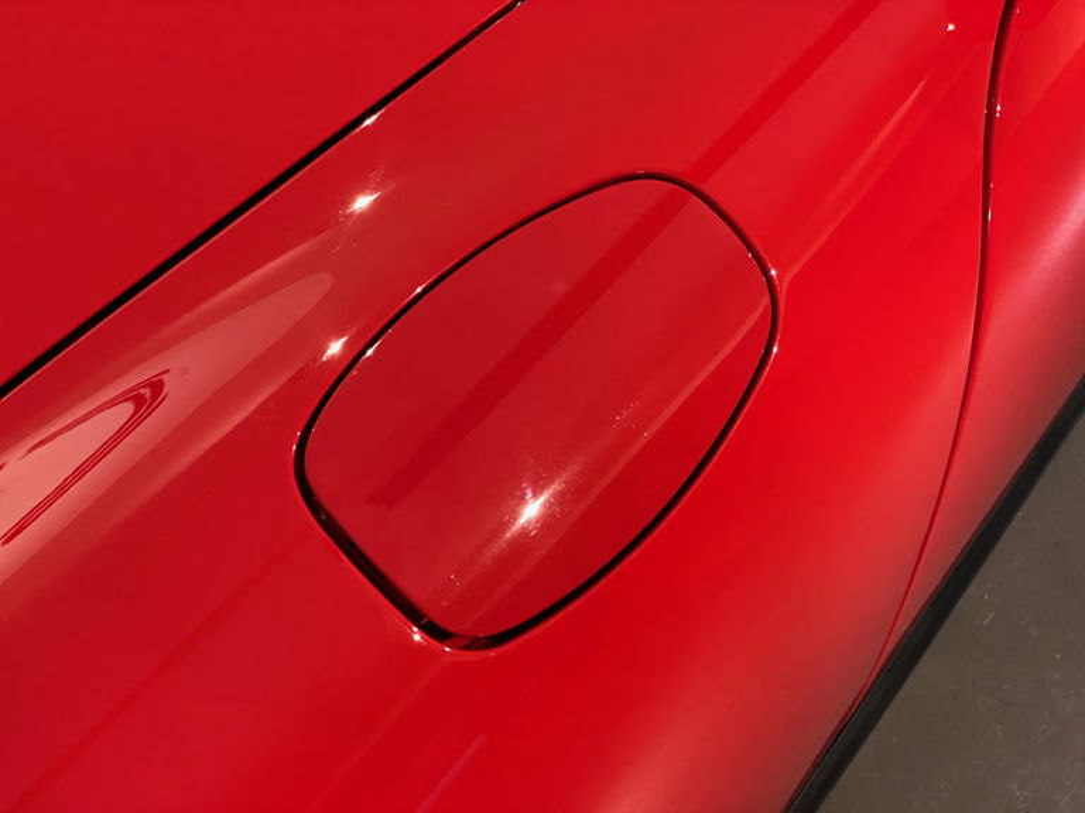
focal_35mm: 52
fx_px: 1630
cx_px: 542
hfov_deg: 36.8
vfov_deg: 28.0
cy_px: 406
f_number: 2
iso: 500
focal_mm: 6
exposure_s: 1/20
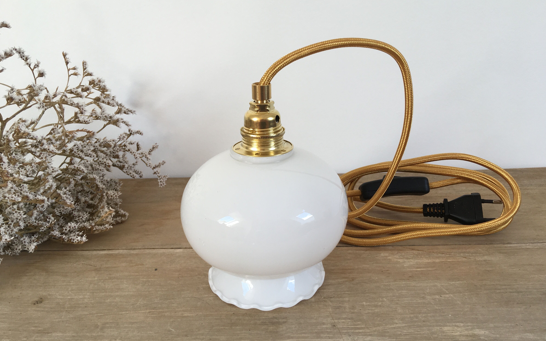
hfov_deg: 61.2
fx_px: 461
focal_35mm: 31
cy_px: 166
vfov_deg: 40.6
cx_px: 274
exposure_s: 1/50
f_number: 2.2
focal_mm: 4.15
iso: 25
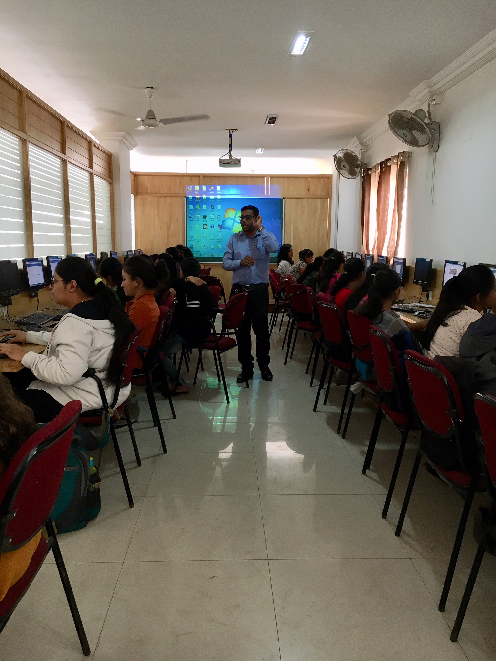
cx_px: 248
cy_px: 330
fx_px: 554
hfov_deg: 48.2
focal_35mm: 29
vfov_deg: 61.7
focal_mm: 4.15
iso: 64
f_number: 2.2
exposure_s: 1/33
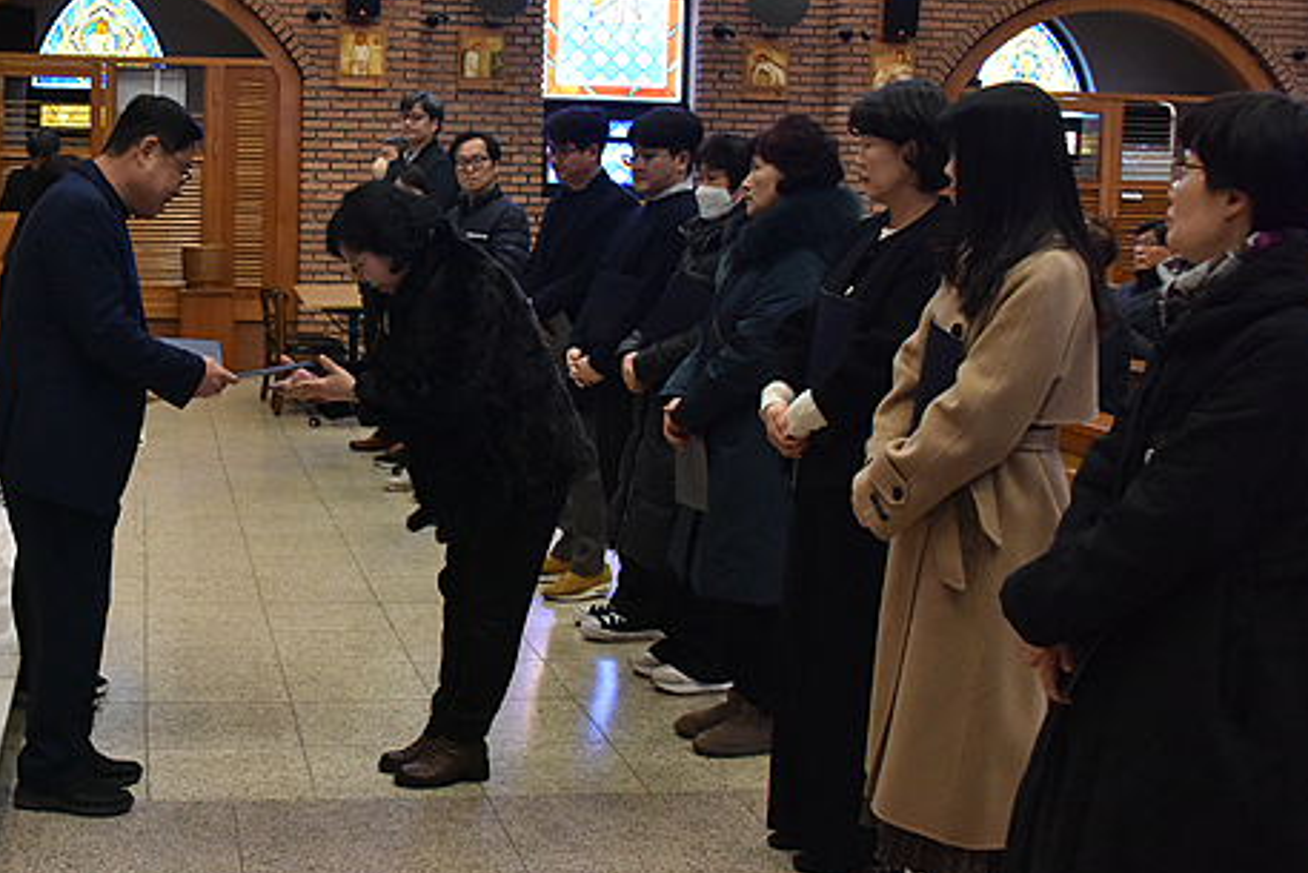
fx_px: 1781
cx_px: 298
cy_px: 305
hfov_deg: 39.1
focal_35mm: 49
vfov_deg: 27.4
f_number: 6.3
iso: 4000
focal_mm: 28
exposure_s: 1/125
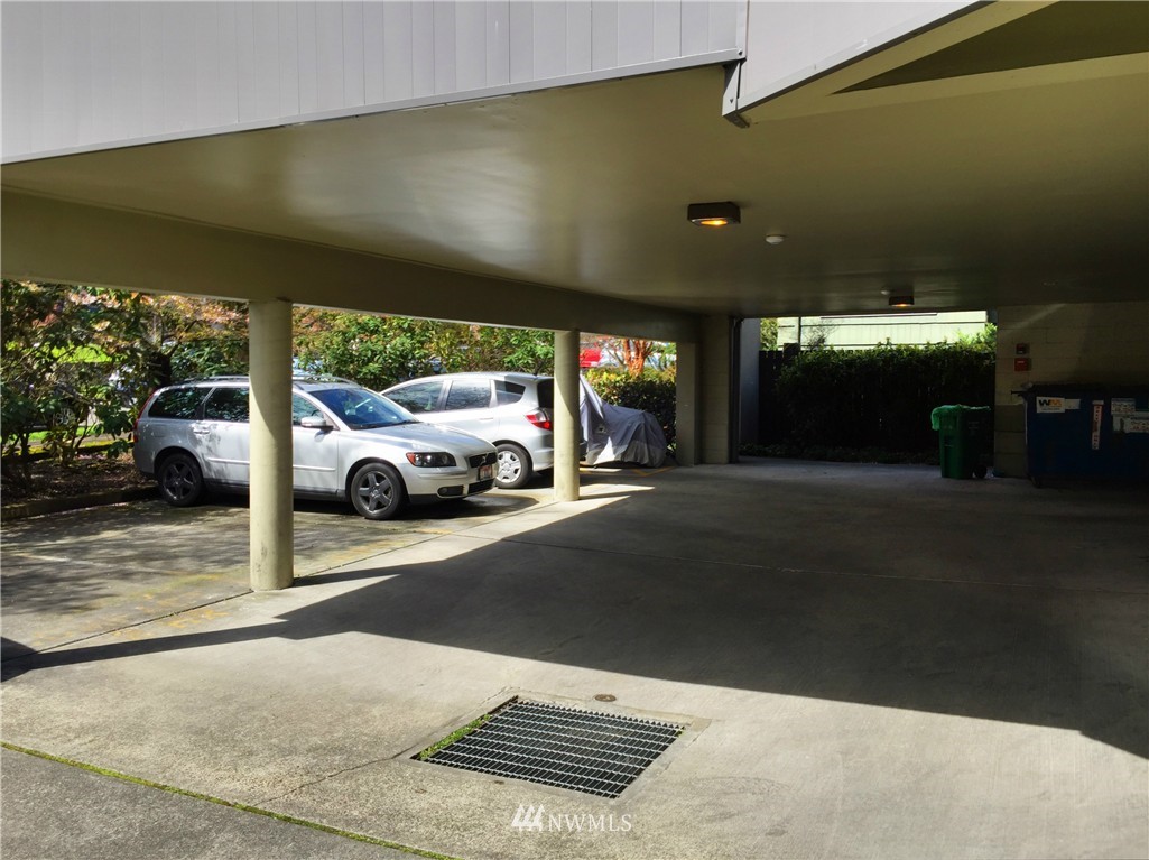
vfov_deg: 48.2
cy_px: 430
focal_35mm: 29
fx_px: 962
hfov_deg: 61.7
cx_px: 574
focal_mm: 4.15
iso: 32
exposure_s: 1/2639
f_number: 2.2
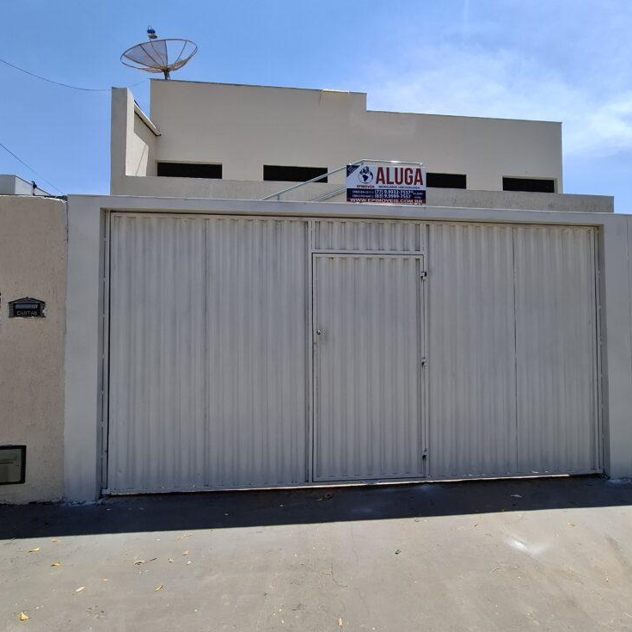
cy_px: 316
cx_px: 347
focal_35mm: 16
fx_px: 330
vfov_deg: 87.4
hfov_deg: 87.2
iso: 40
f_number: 2.2
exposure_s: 1/1006
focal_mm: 1.74
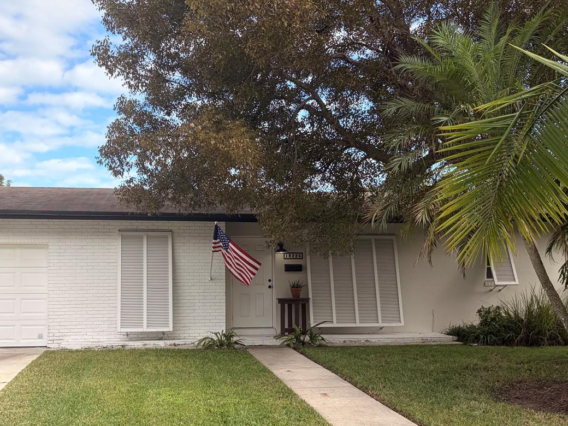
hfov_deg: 46.7
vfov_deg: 35.8
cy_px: 267
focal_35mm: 40
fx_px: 656
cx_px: 243
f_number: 1.6
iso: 50
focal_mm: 5.96
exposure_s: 1/1517
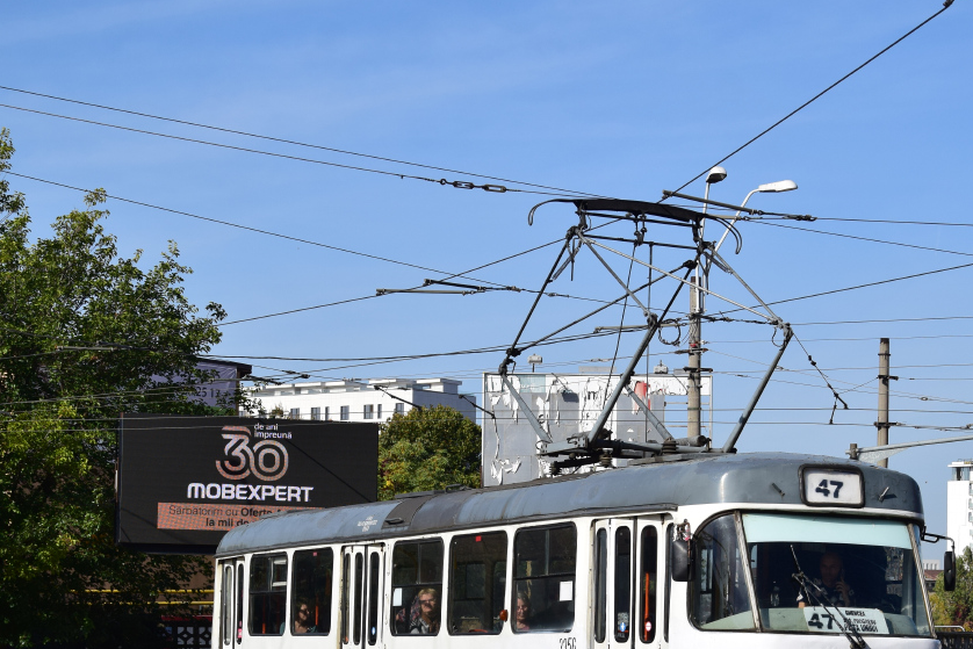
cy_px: 478
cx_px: 599
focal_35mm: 105
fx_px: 2832
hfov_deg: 19.5
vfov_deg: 13.0
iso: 200
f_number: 6.3
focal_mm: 45
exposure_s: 1/1000
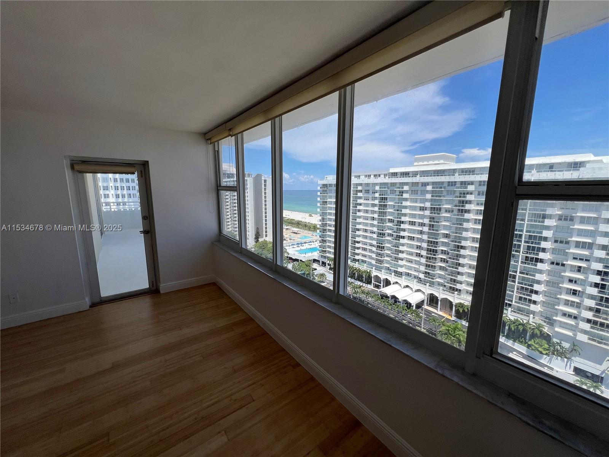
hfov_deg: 106.2
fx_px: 229
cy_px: 228
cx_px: 304
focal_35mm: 13
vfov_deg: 89.9
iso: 32
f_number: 1.8
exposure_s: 1/786
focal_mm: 1.57
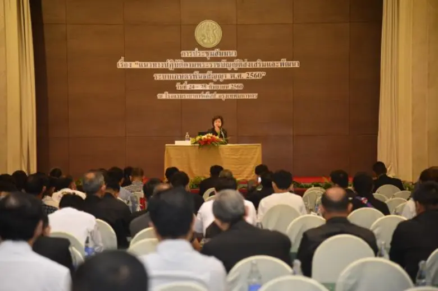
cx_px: 219
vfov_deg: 11.4
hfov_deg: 17.1
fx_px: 1459
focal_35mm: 120
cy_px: 146
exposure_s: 1/125
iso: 2000
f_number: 4
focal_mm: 120
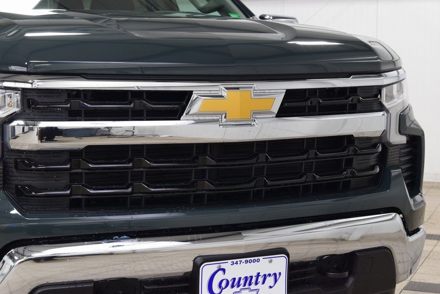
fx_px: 825
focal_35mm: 68
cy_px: 147
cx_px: 220
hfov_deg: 29.9
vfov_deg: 20.2
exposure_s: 1/15
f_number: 6.3
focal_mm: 45
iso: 640
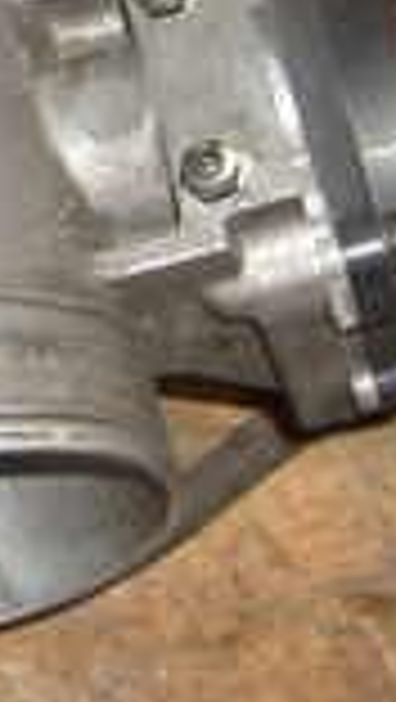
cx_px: -266
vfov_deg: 13.6
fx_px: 2906
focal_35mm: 156
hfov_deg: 7.6
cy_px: 58
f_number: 2.8
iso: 100
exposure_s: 1/45
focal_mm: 5.8
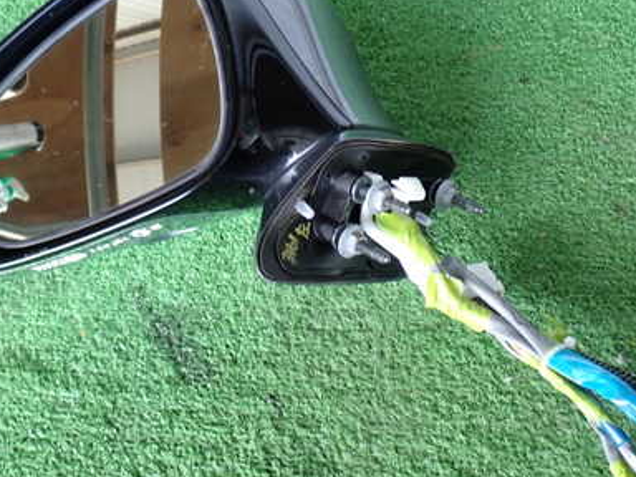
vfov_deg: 29.1
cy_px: 219
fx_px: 919
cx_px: 285
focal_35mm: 50
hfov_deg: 38.1
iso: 200
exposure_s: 1/40
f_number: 2.4
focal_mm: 5.79
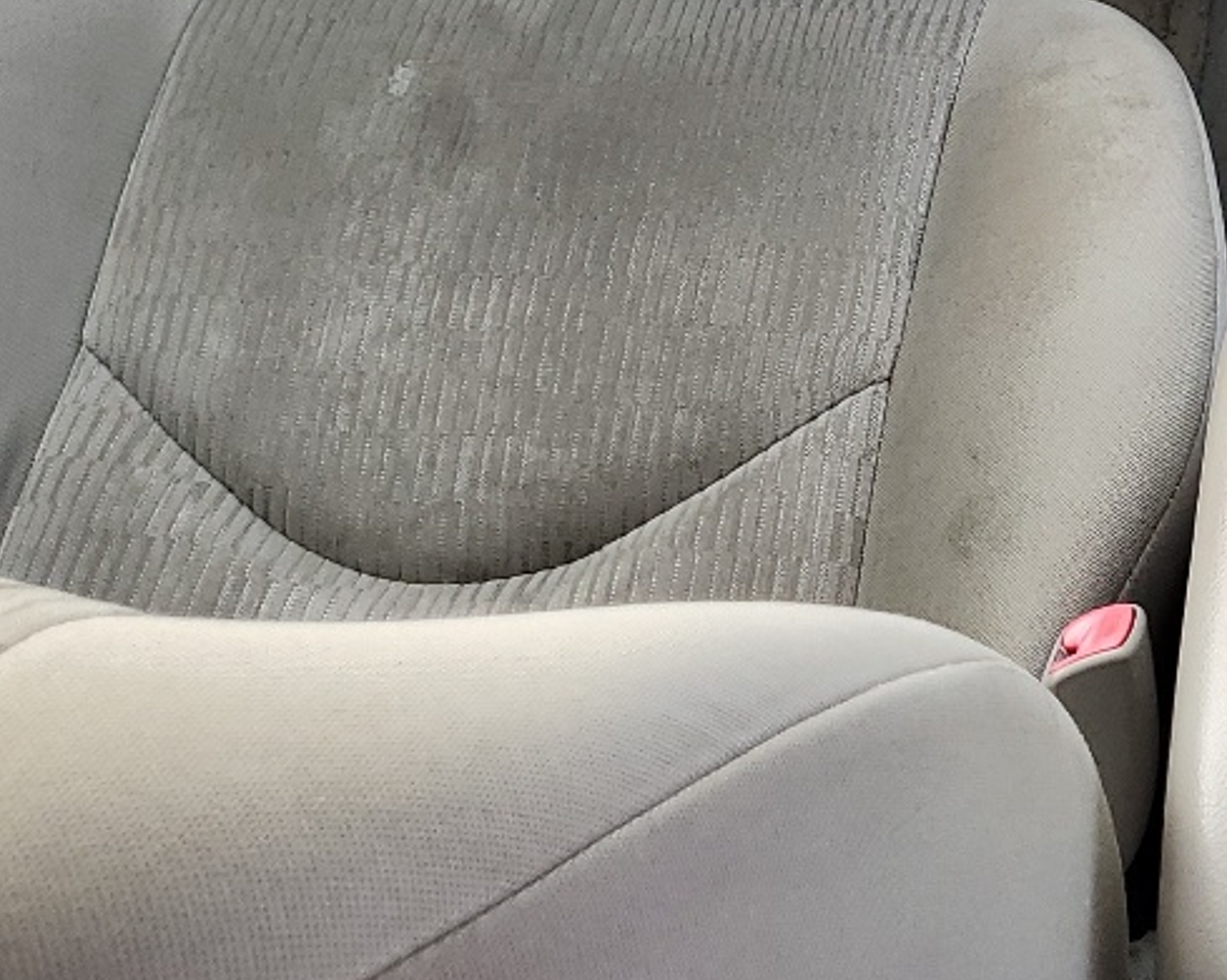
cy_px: -208
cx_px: 1538
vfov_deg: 17.6
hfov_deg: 21.1
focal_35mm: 83
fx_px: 3013
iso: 50
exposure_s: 1/208
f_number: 1.5
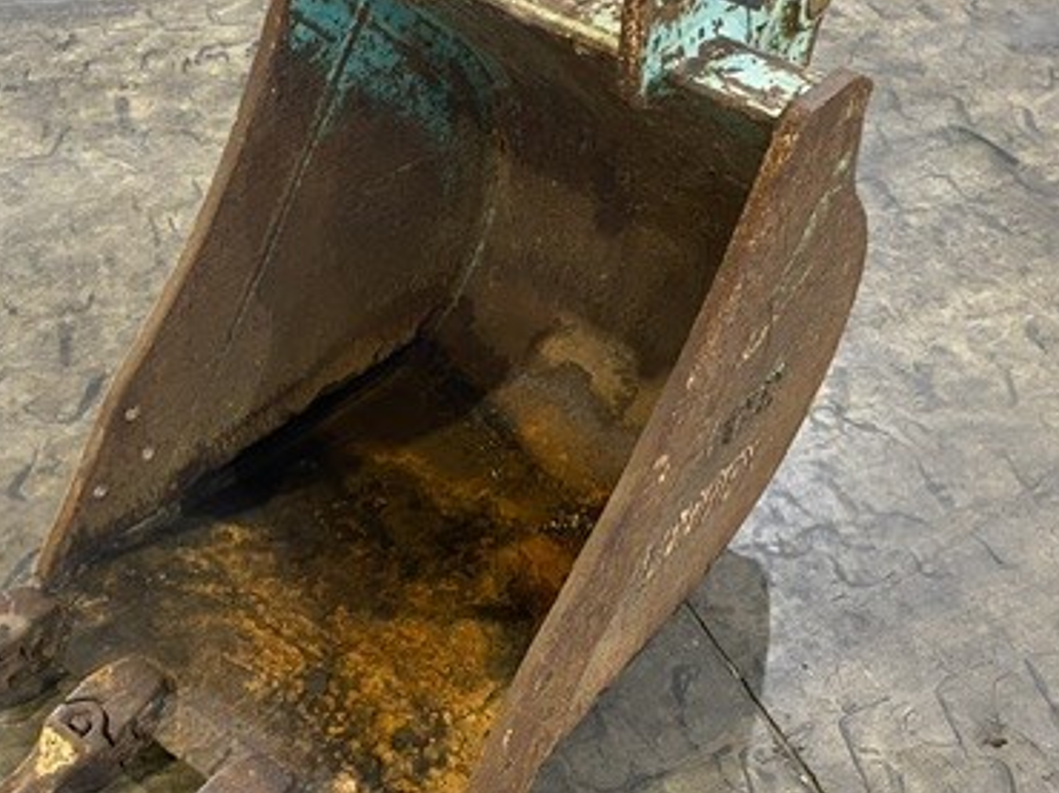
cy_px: 452
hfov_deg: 42.1
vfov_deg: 32.1
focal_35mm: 45
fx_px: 1376
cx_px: 484
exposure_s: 1/50
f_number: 1.8
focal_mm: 4.25
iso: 400
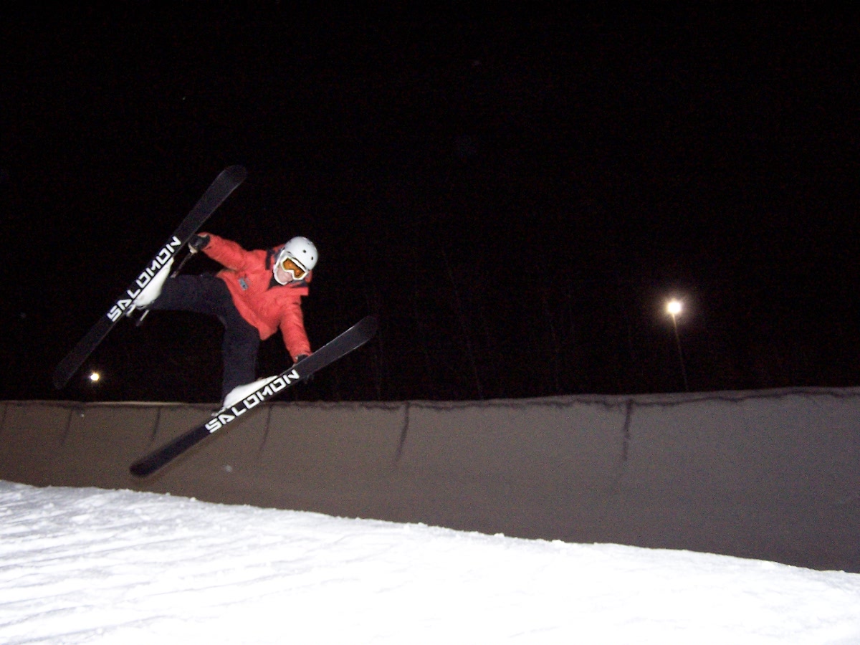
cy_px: 322
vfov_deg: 37.7
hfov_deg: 49.0
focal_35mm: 38
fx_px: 944
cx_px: 430
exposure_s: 1/125
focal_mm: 6.3
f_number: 2.8
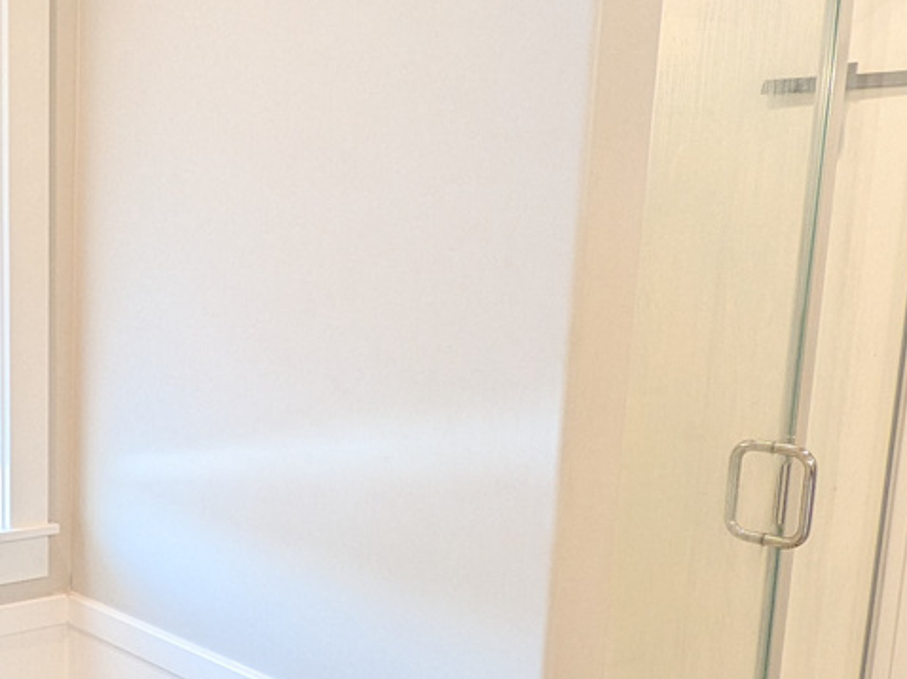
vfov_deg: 31.9
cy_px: 448
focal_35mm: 45
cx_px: 106
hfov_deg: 39.3
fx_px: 1178
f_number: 2.2
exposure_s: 1/60
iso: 109
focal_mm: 1.83
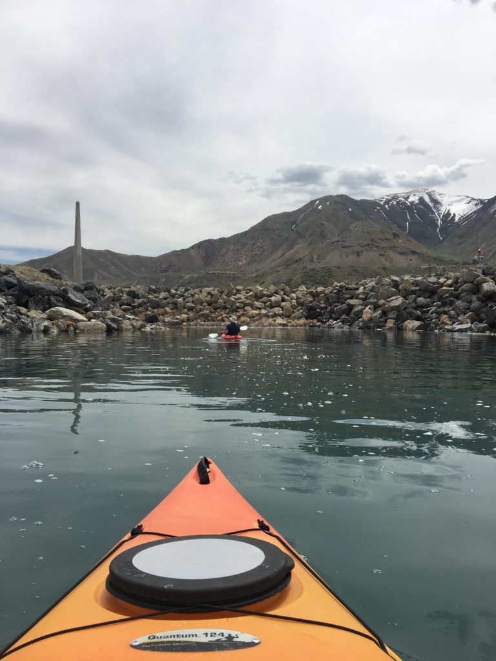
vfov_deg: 61.7
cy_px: 330
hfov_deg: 48.2
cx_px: 248
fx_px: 554
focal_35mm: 29
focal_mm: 4.15
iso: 25
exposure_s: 1/3344
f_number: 2.2
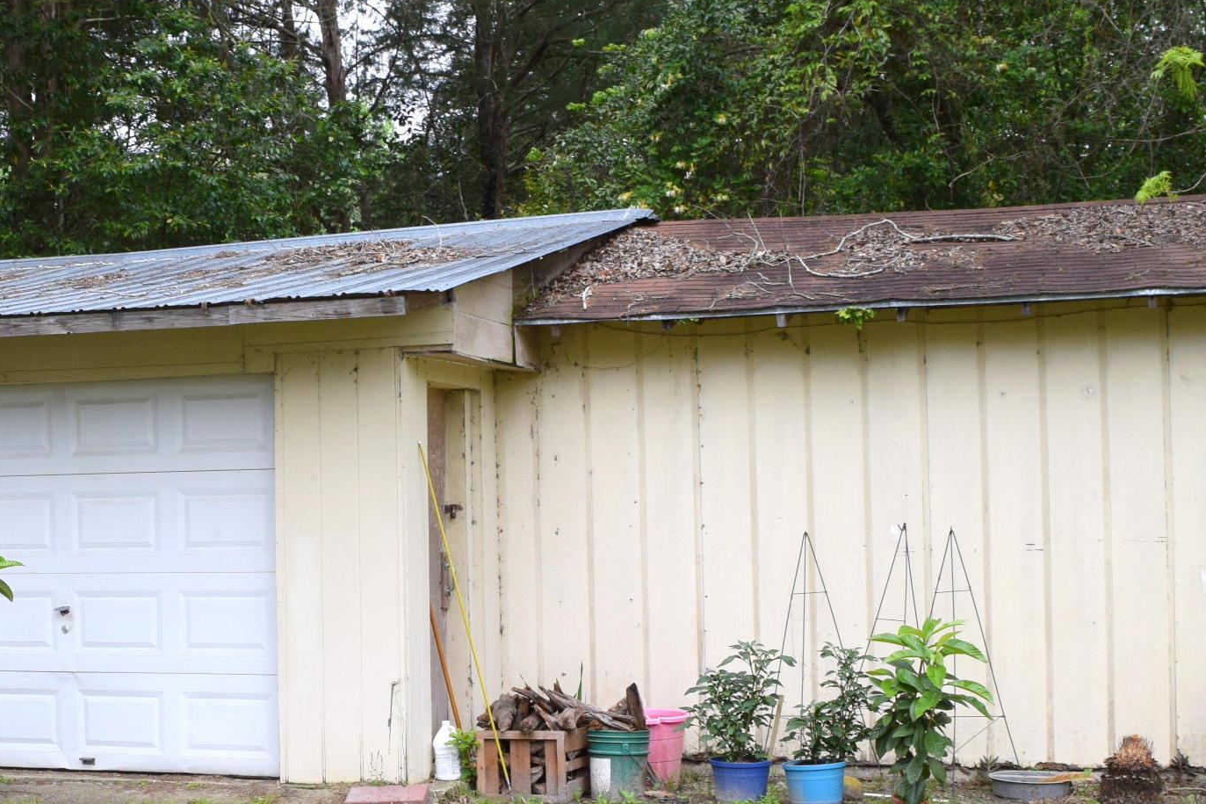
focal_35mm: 59
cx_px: 336
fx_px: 1976
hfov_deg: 33.4
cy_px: 544
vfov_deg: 22.9
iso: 360
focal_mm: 18
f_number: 8
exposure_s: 1/250
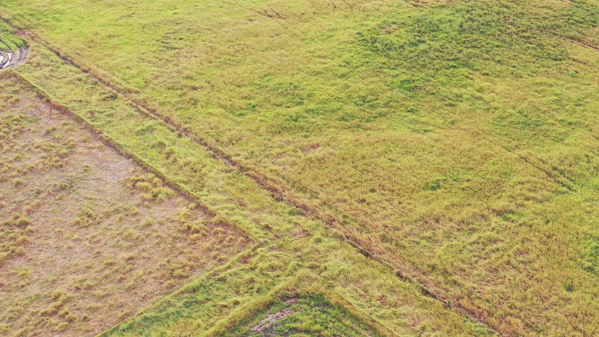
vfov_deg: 19.4
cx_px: 601
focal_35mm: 61
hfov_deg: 31.7
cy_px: 35
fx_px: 969
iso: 100
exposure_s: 1/80
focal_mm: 10.26
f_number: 4
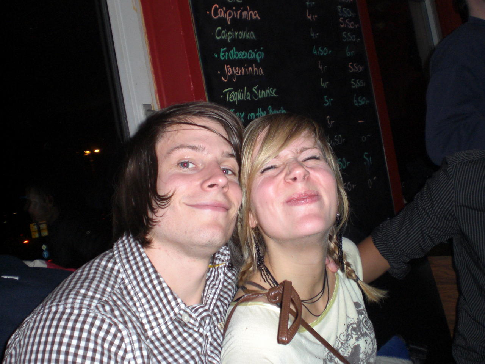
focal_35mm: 38
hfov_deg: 49.0
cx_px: 242
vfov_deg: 37.7
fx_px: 532
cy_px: 182
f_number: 3.1
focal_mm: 6.3
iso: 200
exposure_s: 1/60
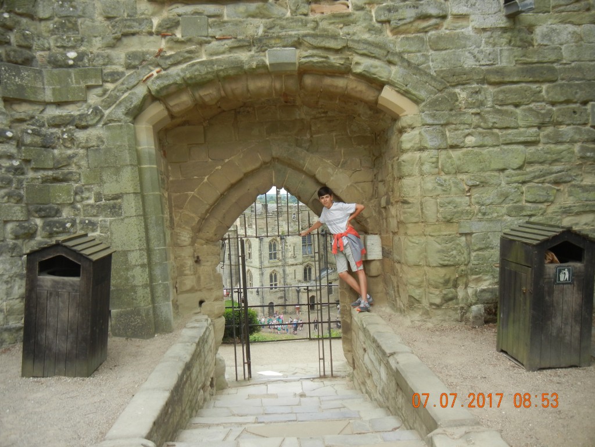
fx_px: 516
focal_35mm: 30
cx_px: 298
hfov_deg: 60.0
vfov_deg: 46.8
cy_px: 224
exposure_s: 1/290
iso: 160
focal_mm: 5.4
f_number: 3.5
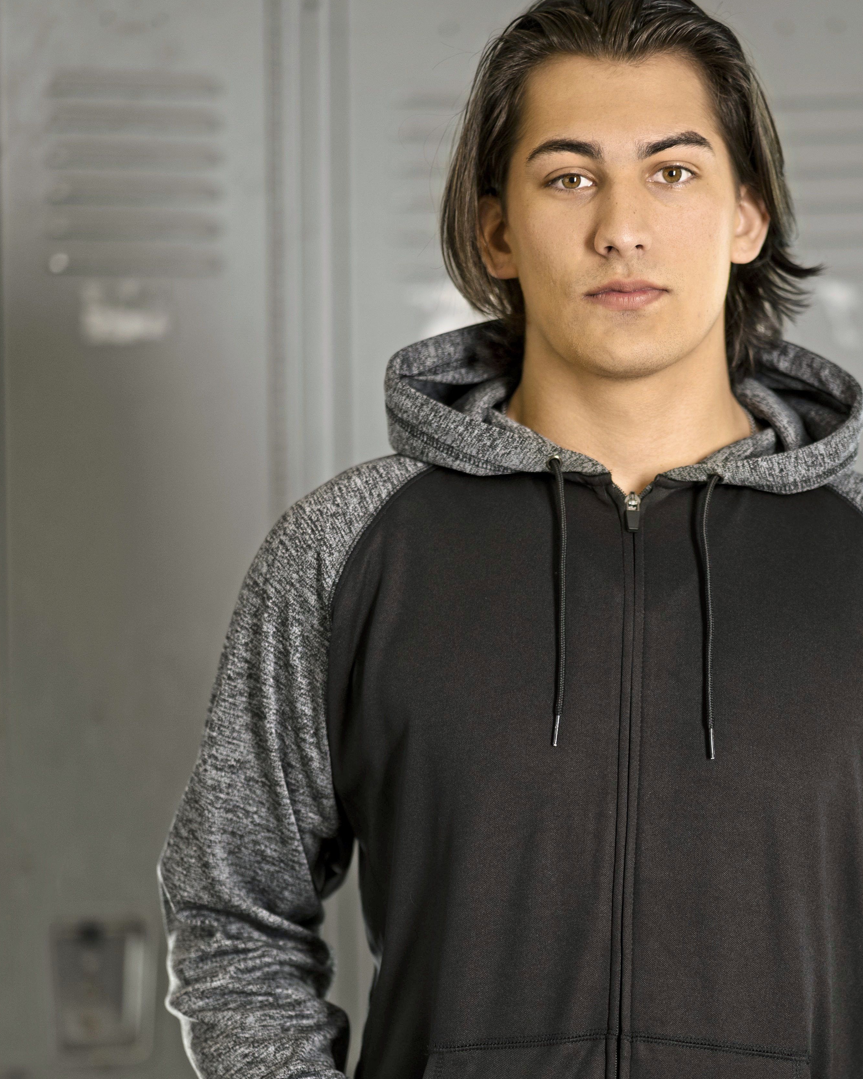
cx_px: 563
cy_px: 732
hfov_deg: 10.8
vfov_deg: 13.5
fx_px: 4565
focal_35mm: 143
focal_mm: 85
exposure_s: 1/250
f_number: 1.4
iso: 80
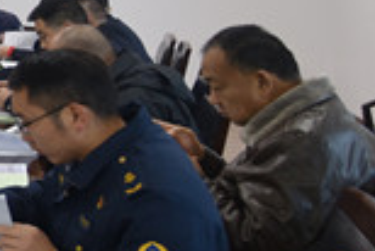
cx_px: -110
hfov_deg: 25.0
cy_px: 61
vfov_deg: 19.4
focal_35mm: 70
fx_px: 730
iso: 500
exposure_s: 1/60
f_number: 4
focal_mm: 24
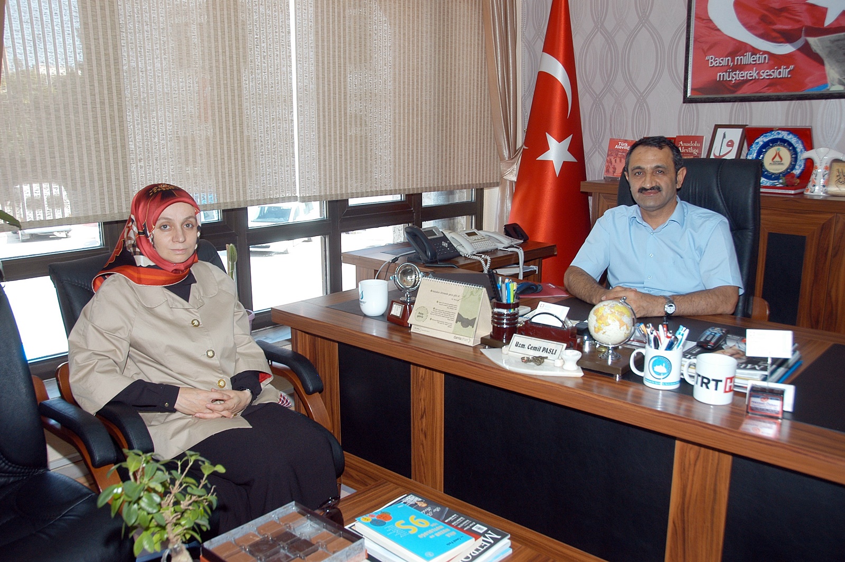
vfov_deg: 43.5
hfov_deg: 62.0
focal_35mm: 30
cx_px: 422
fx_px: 704
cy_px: 281
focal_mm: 20
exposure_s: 1/60
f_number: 5
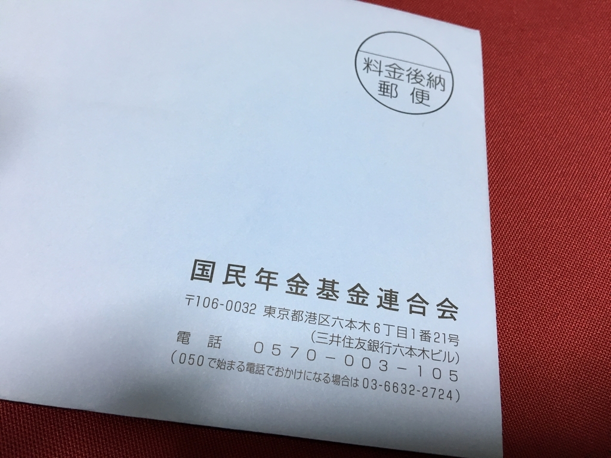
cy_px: 229
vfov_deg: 48.2
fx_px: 512
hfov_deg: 61.7
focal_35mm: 29
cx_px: 306
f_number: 2.2
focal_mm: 4.15
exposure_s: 1/30
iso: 80
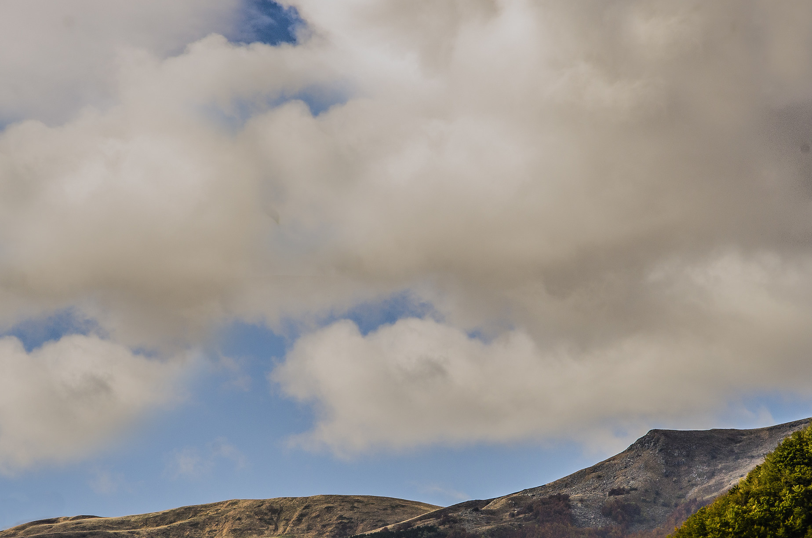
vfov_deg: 6.7
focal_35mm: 205
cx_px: 422
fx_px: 4606
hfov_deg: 10.1
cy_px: 316
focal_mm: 105
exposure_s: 1/500
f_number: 13
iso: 500
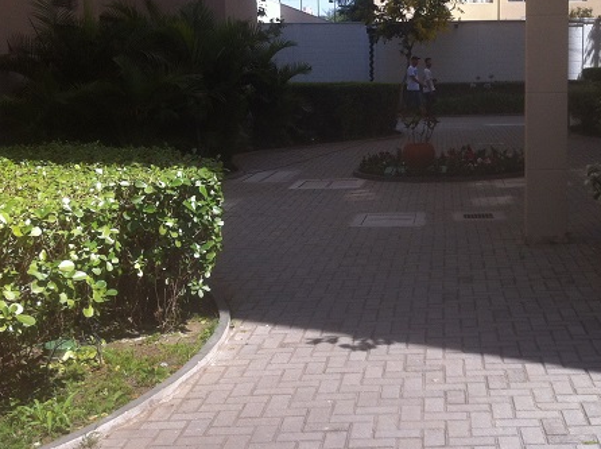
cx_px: 470
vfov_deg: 23.9
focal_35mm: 61
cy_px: 247
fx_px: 1057
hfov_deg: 31.0
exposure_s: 1/718
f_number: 2.8
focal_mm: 3.85
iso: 80
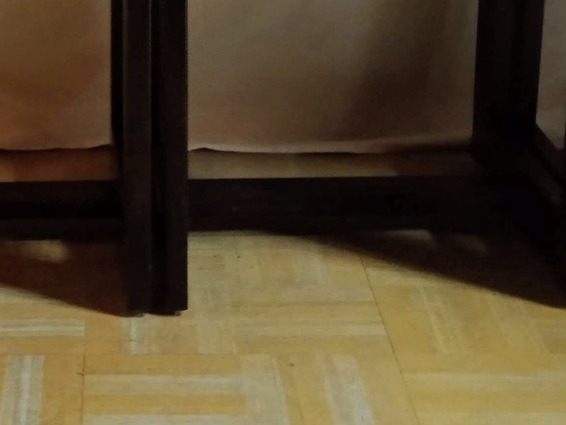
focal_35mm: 98
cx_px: 149
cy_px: 8
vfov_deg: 14.9
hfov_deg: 19.9
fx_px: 1603
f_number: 2
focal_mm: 3.54
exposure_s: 1/33.3
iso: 356
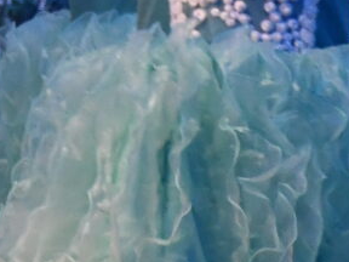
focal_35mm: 597
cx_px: -284
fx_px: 6019
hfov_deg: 3.3
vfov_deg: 2.5
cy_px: -297
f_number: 5
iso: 3200
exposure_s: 1/200
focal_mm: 62
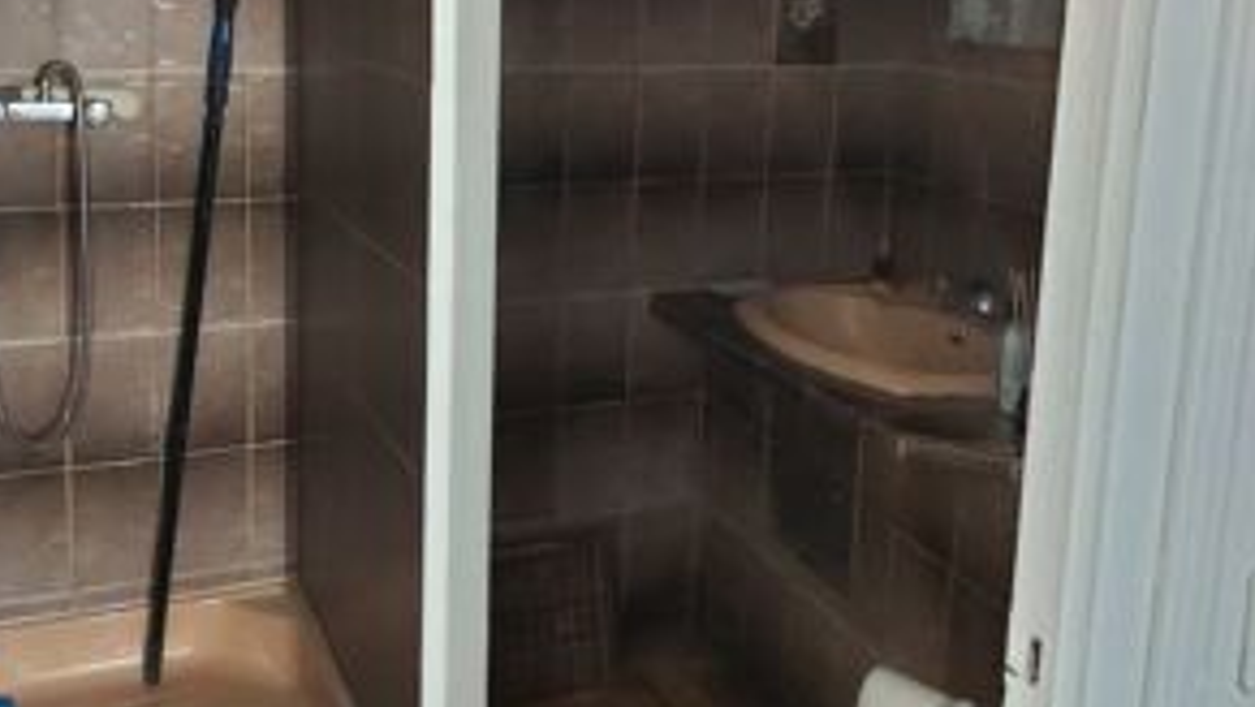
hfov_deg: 50.4
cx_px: 574
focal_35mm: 40
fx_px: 1332
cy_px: 188
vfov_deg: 29.3
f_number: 2
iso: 800
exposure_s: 1/16
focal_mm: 4.58
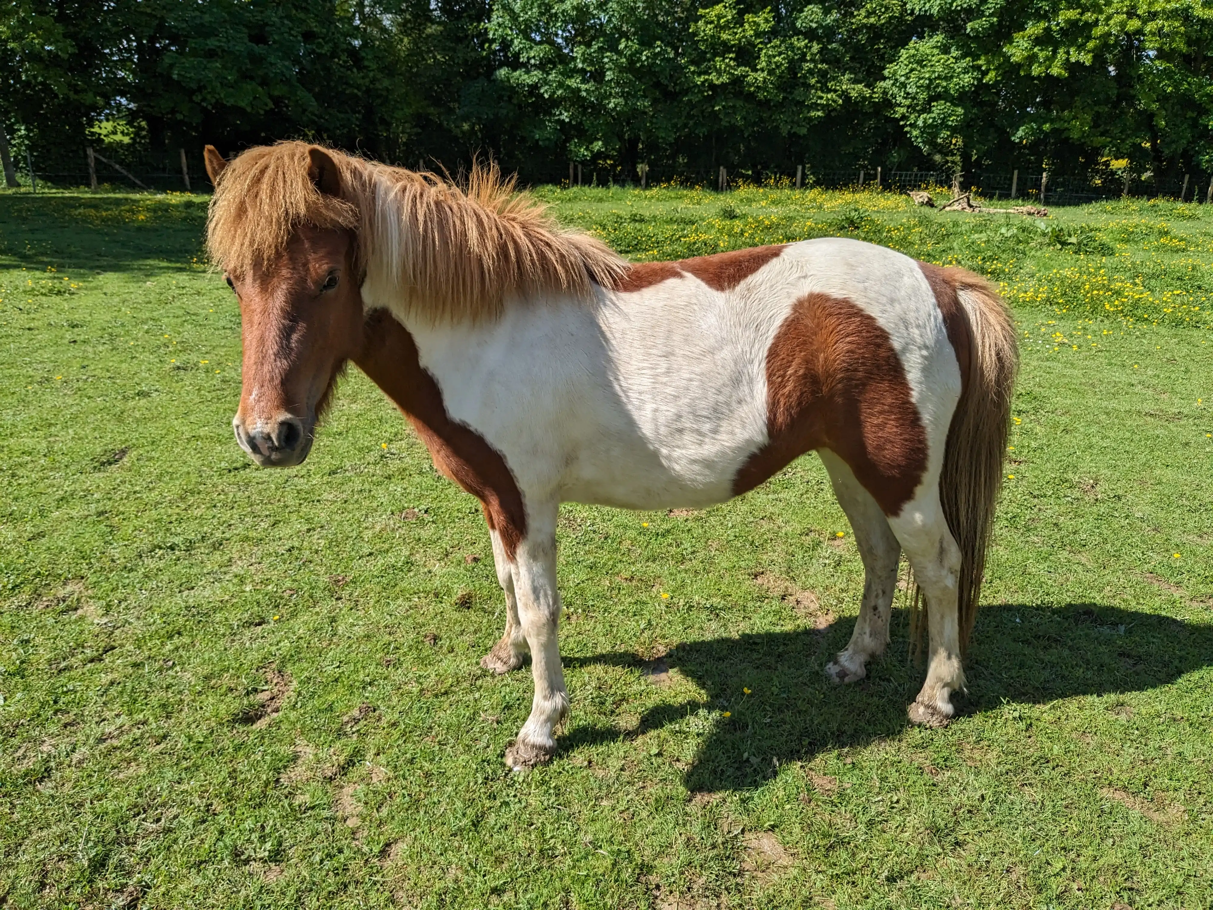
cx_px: 606
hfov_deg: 65.3
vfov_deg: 51.4
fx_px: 946
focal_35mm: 27
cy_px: 455
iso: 55
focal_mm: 4.38
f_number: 1.73
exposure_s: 1/4673
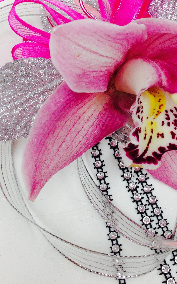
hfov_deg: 19.2
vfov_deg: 30.5
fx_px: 517
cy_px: 110
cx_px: 139
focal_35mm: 67
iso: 64
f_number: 2.4
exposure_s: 1/40
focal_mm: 4.12
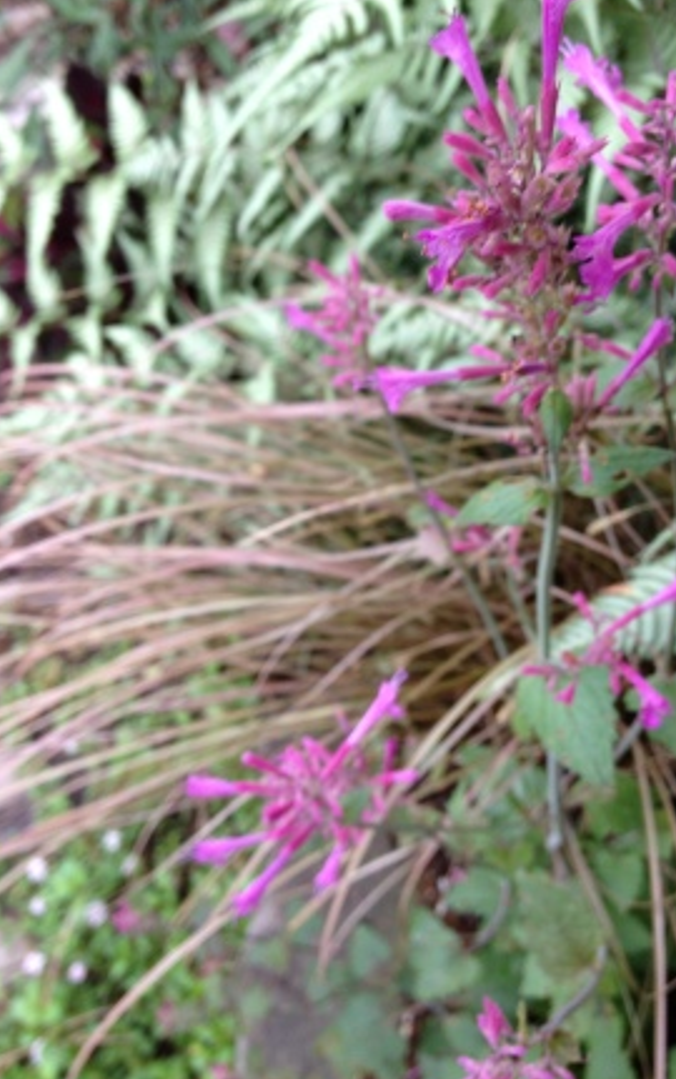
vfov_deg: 46.1
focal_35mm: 43
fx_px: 1265
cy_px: 491
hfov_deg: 29.9
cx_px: 377
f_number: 2.4
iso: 64
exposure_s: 1/40
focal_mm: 4.28
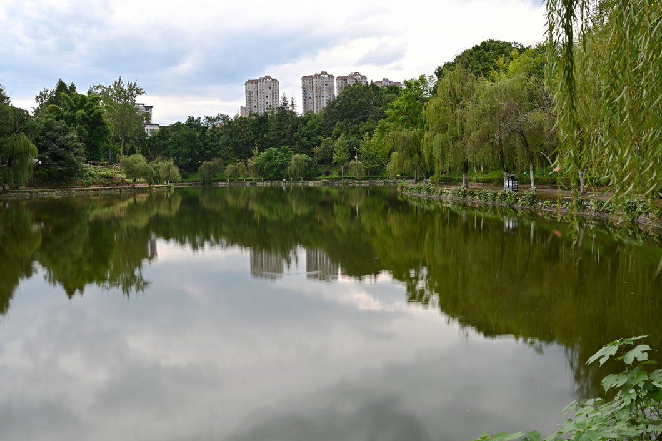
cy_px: 211
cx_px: 367
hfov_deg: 54.9
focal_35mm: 35
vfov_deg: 38.3
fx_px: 636
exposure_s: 1
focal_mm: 30.5
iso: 100
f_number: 10
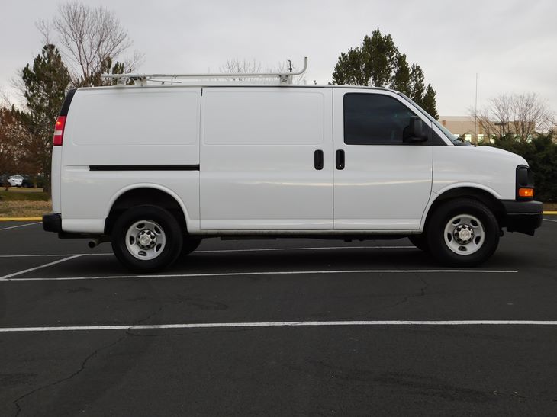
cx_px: 278
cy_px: 208
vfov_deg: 32.2
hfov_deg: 42.1
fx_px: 724
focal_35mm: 45
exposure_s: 1/80
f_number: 3.7
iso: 125
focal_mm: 8
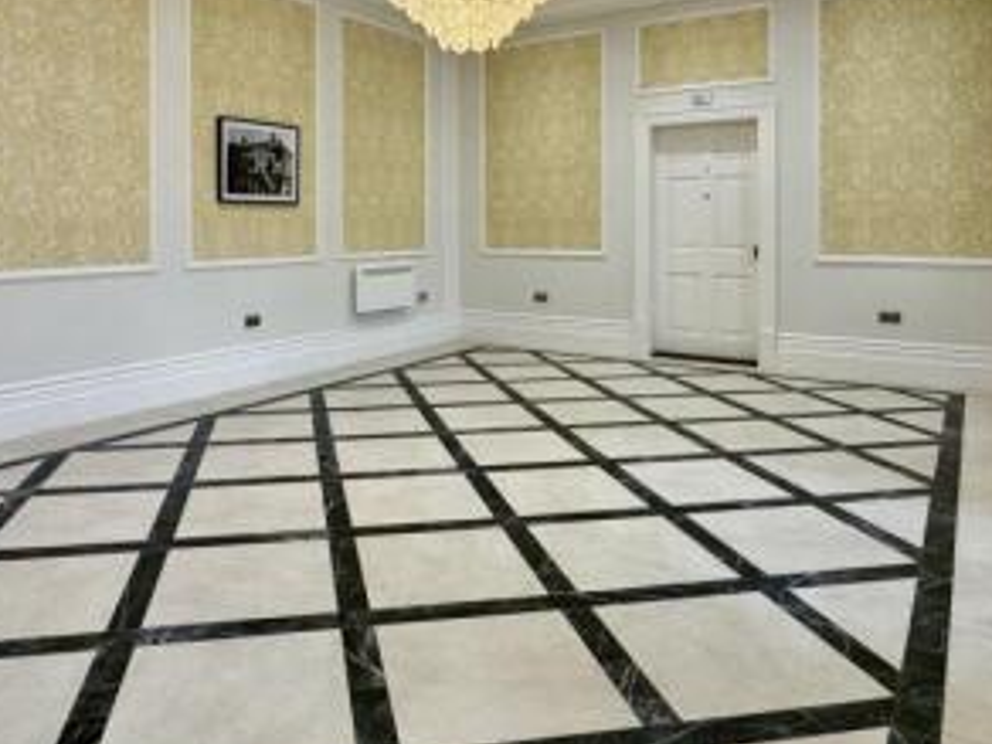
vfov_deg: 48.6
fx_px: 802
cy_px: 226
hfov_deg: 63.1
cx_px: 423
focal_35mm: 28
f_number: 2.2
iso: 200
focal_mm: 2.22
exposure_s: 1/100
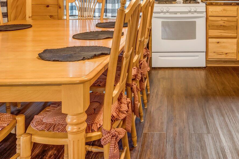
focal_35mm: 40
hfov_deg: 47.0
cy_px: -5
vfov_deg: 30.6
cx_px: 172
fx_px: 266
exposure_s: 1/6
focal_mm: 17.5
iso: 640
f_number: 8
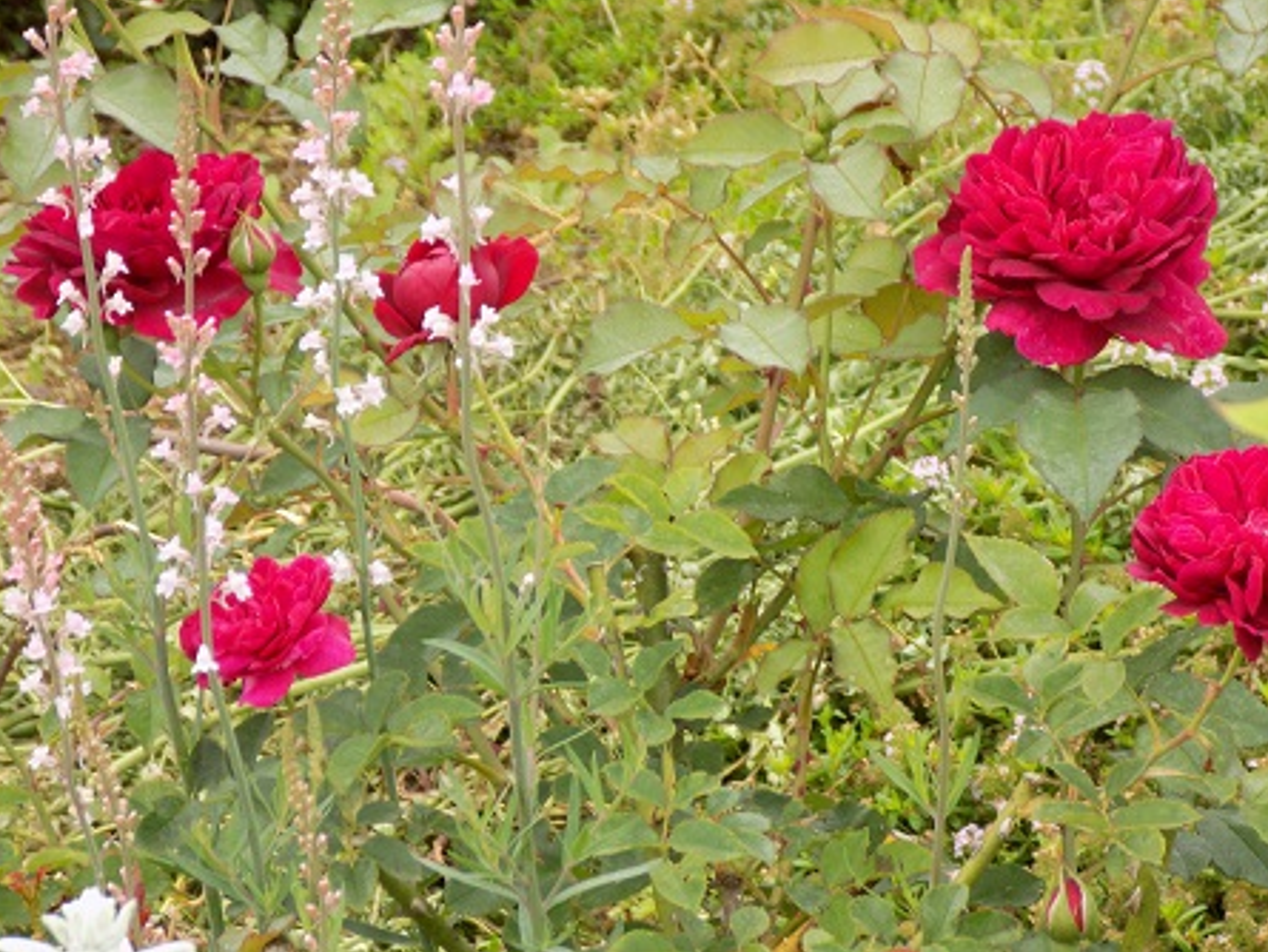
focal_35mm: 234
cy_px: 450
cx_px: 635
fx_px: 8574
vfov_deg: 6.4
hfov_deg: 8.5
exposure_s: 1/30
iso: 100
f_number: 5.5
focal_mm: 38.6
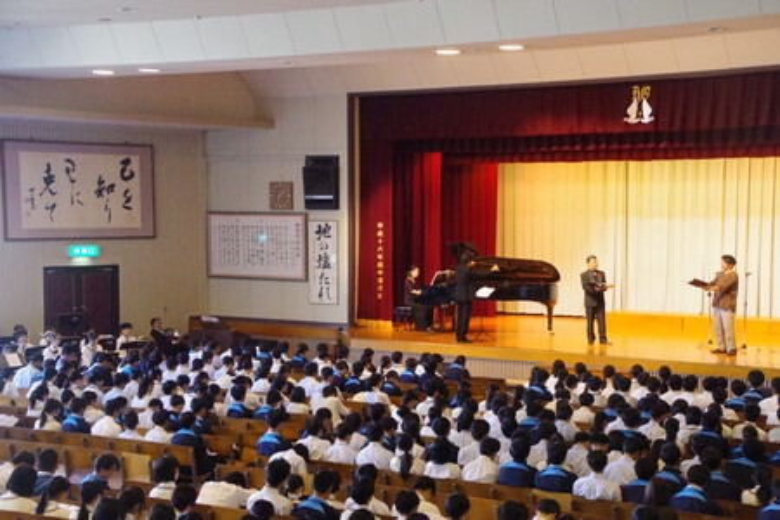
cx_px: 390
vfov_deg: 20.2
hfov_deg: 29.9
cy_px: 260
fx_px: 1462
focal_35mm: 68
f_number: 6.3
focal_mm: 45
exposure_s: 1/200
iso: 25600
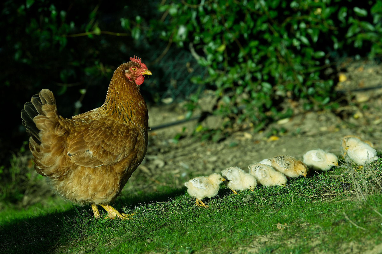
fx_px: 1485
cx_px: 191
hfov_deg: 14.7
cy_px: 127
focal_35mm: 140
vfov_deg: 9.8
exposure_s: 1/1250
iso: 200
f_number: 5.6
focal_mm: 140
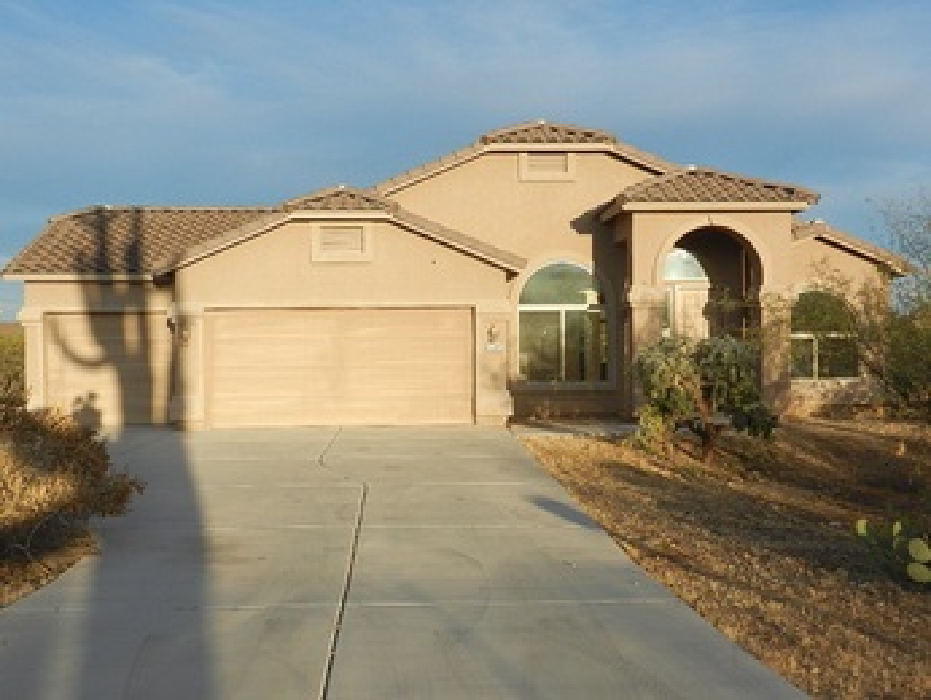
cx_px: 466
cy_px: 350
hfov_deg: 48.9
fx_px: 1023
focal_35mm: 38
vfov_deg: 37.8
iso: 160
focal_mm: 6.9
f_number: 4
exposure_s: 1/800
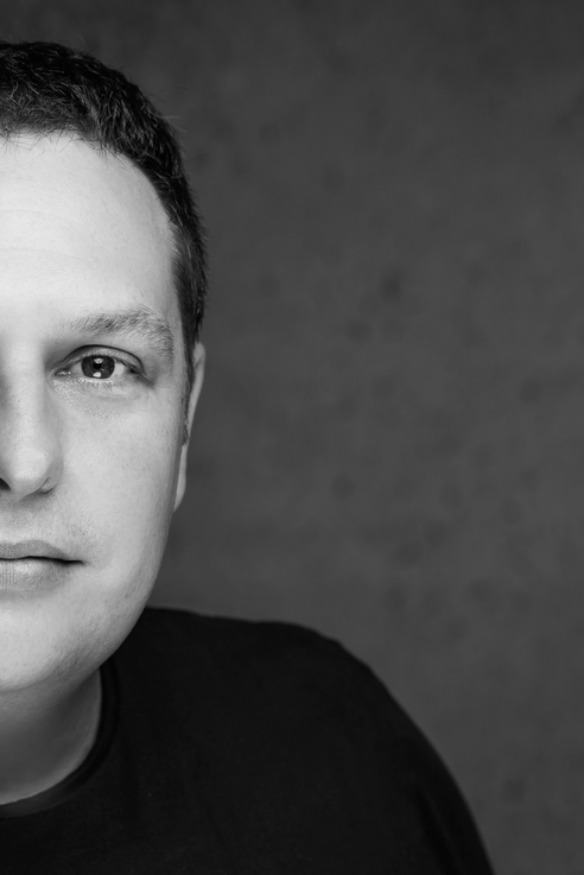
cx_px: 133
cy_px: 440
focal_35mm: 129
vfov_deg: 15.9
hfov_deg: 10.6
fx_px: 3136
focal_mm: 85
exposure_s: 1/320
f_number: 5.6
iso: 200
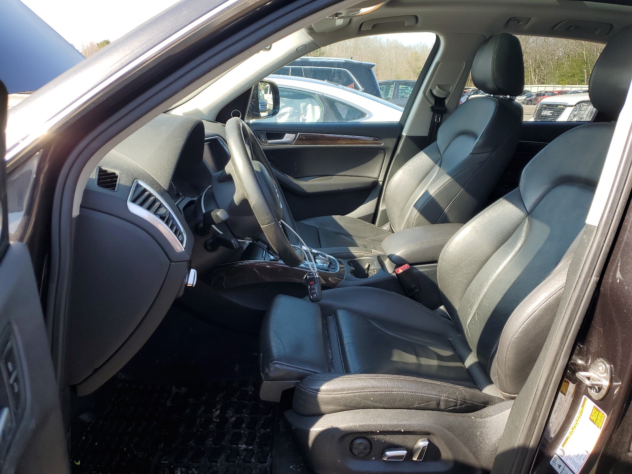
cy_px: 237
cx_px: 316
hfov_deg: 67.3
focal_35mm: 26
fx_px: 475
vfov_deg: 53.1
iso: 50
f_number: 1.5
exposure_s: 1/556
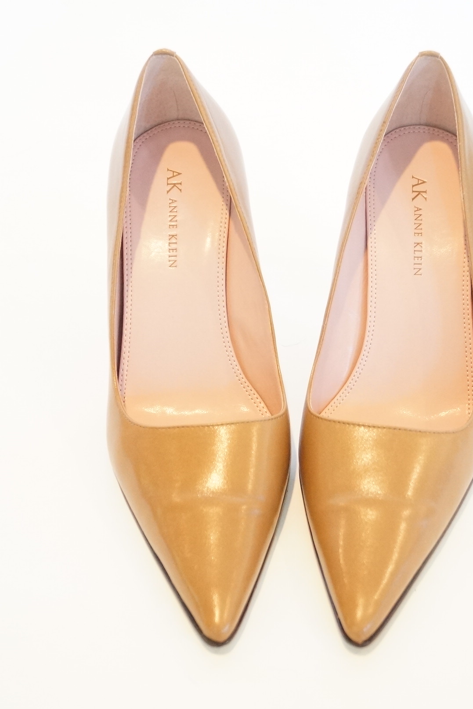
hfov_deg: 22.9
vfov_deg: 33.9
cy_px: 353
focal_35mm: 59
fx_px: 1163
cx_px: 292
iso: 2500
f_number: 4.5
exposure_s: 1/60
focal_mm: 26
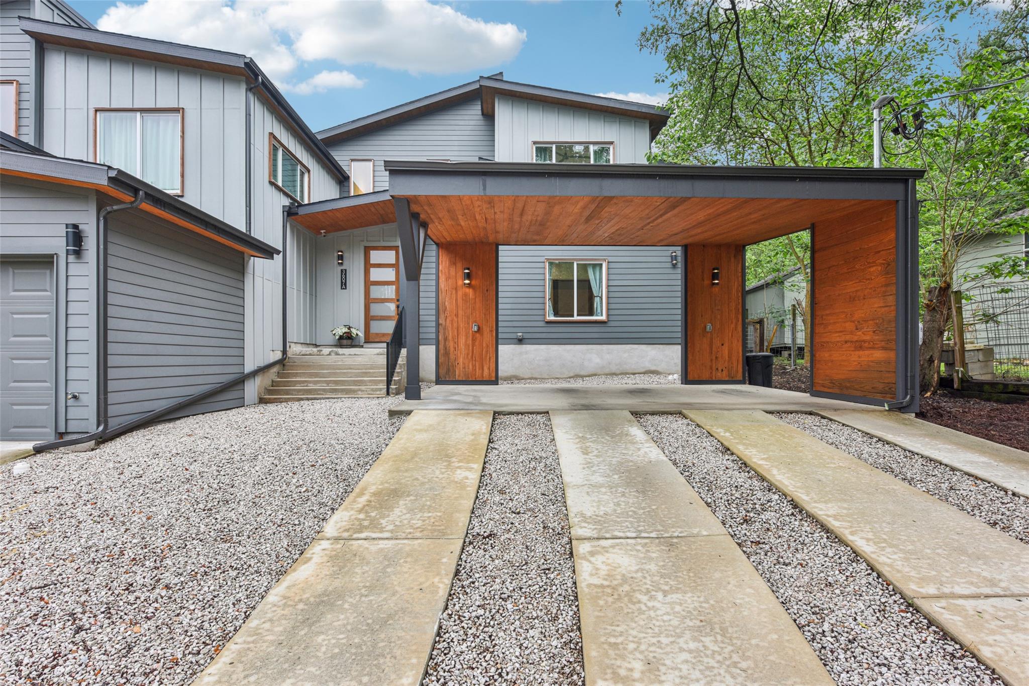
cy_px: 343
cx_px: 514
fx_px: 543
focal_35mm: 19
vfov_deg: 64.5
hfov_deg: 86.9
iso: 100
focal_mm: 19
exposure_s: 1/50
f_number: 8
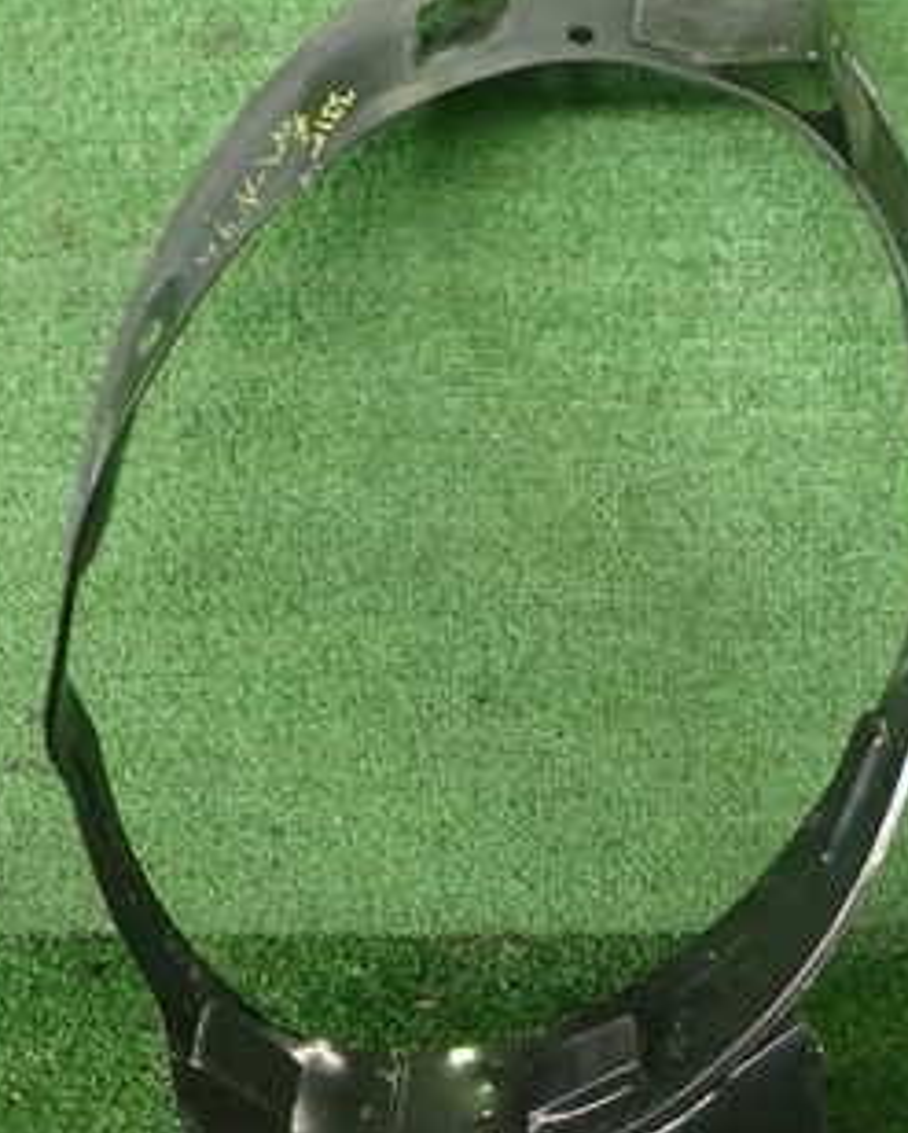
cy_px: 526
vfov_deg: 33.0
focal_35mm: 57
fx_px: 1912
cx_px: 577
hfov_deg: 26.6
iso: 200
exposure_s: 1/40
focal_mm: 5.4
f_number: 2.3
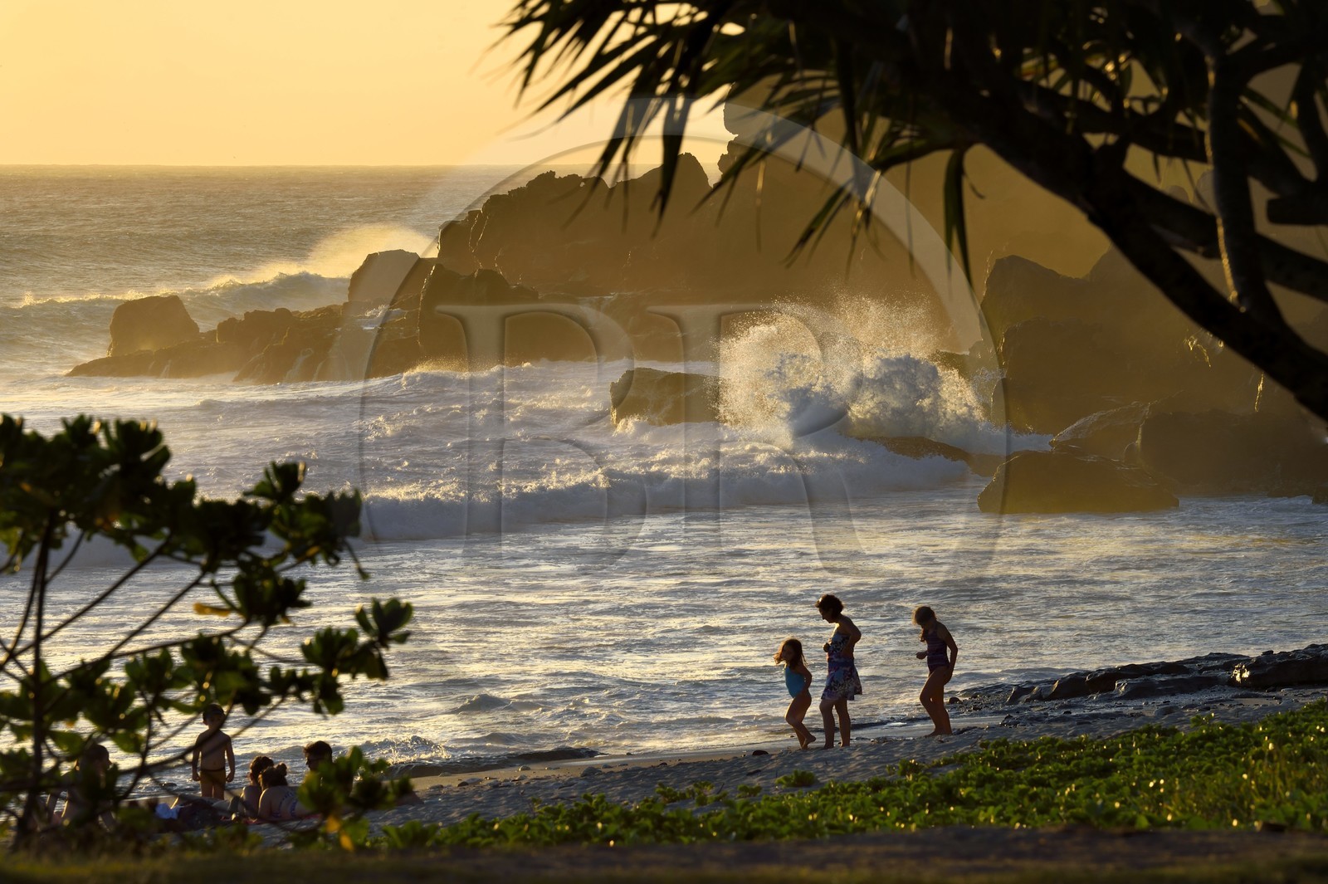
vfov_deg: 7.2
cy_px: 442
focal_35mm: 190
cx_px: 664
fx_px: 7005
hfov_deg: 10.8
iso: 200
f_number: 11
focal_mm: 190
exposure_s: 1/250
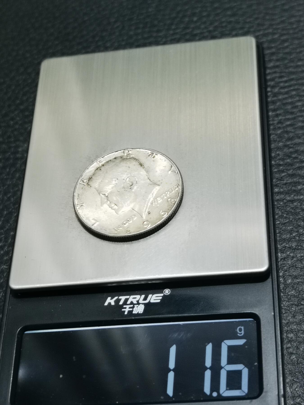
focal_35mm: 66
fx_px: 773
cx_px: 152
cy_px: 202
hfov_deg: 22.3
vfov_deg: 29.4
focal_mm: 6.67
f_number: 1.9
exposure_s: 1/100
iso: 200
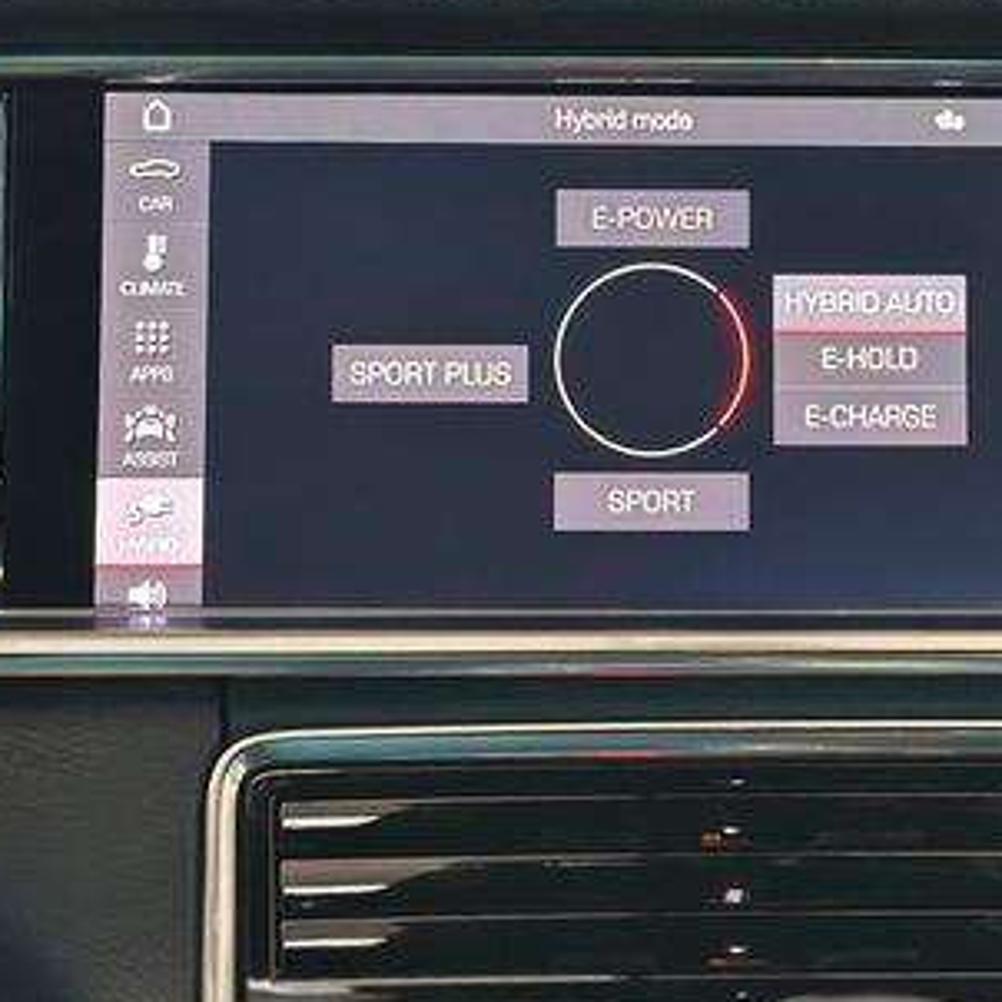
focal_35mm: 90
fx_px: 2947
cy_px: 352
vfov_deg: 19.2
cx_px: 753
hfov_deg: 19.2
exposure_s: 1/60
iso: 320
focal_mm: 6.86
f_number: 1.78
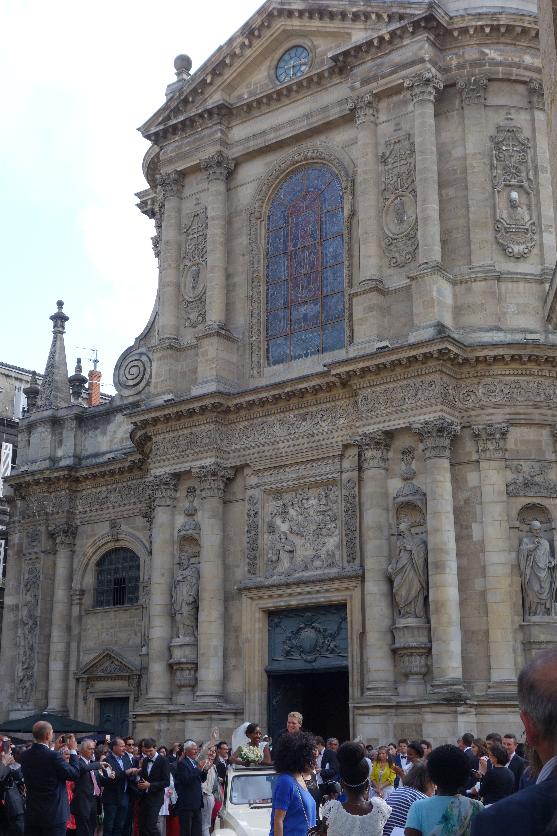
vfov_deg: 40.3
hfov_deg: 27.5
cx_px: 278
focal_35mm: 49
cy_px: 418
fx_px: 1137
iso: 200
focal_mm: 18.23
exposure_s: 1/250
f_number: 5.6
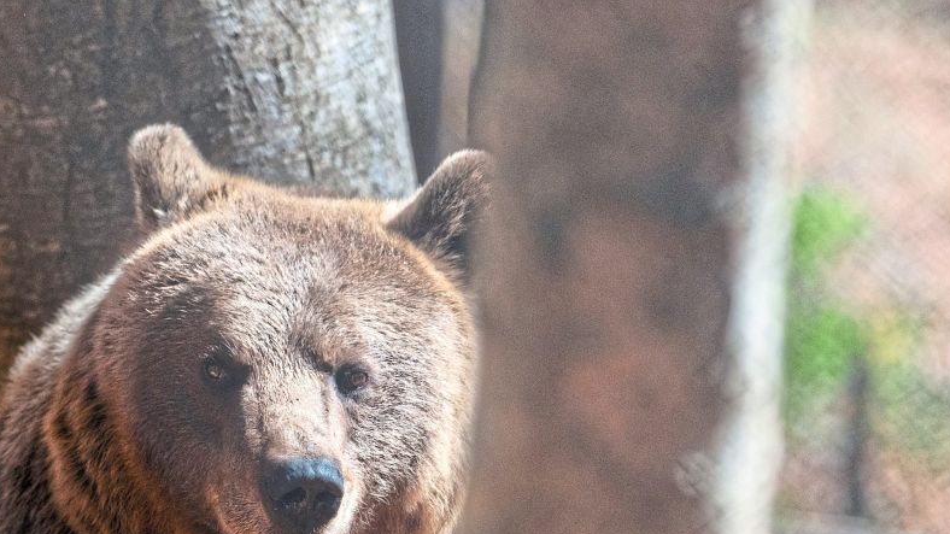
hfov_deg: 4.9
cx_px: 277
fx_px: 11208
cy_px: 400
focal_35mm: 445
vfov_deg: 2.7
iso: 2000
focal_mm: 270
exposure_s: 1/4000
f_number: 5.6
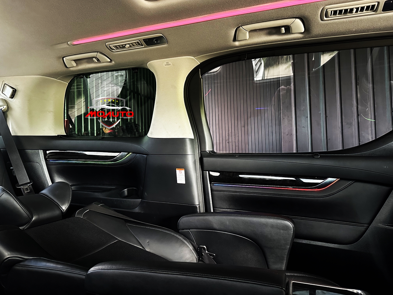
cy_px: 148
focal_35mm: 24
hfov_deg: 71.6
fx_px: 272
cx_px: 196
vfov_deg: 56.8
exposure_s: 1/33
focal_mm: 6.86
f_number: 1.78
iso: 1000
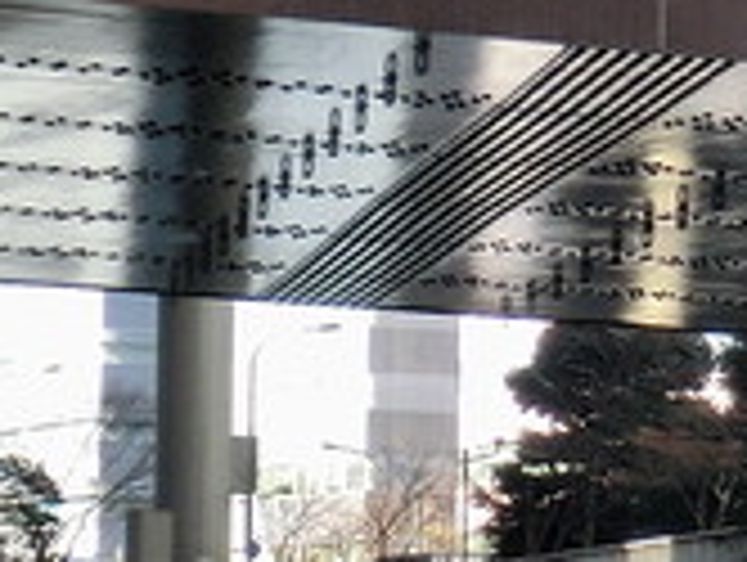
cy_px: 724
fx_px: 5857
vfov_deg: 5.5
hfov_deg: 7.1
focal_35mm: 271
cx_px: 1354
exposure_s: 1/160
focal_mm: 7.9
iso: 100
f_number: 3.4
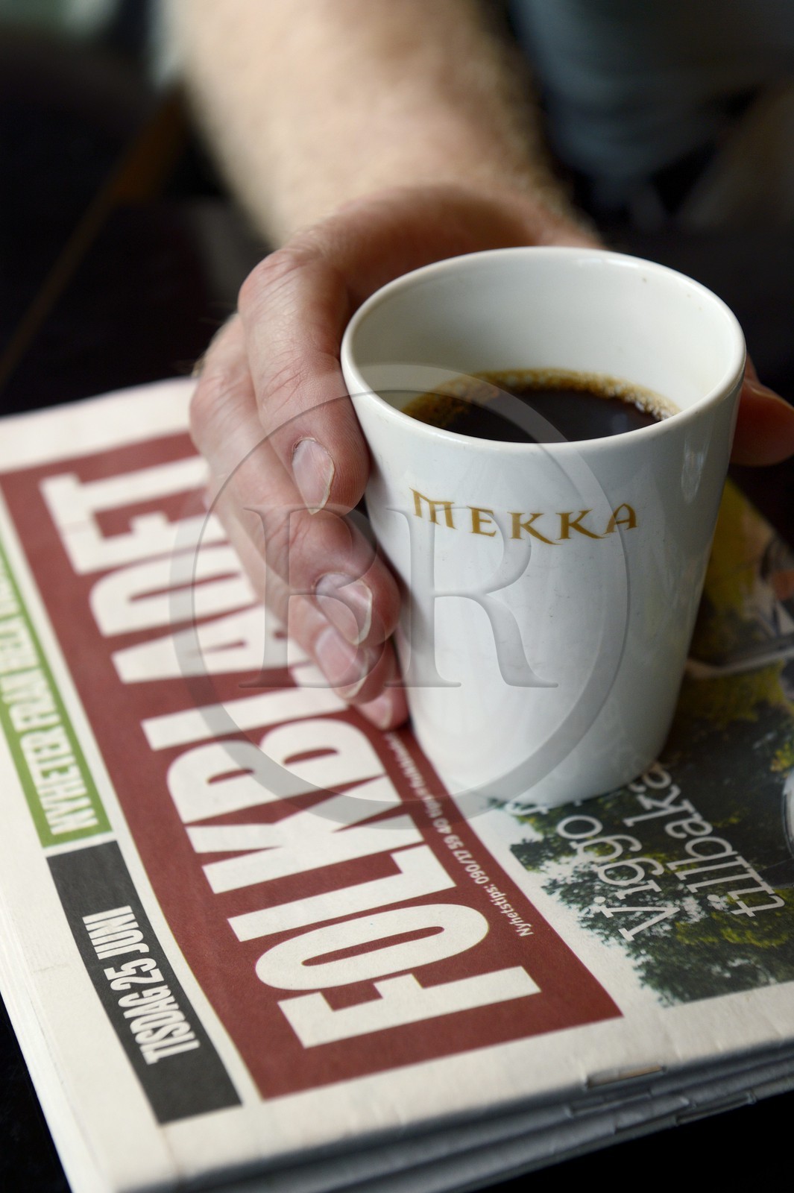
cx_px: 397
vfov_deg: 30.5
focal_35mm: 66
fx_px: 2186
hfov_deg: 20.6
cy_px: 596
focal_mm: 66
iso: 800
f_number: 5.6
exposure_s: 1/200
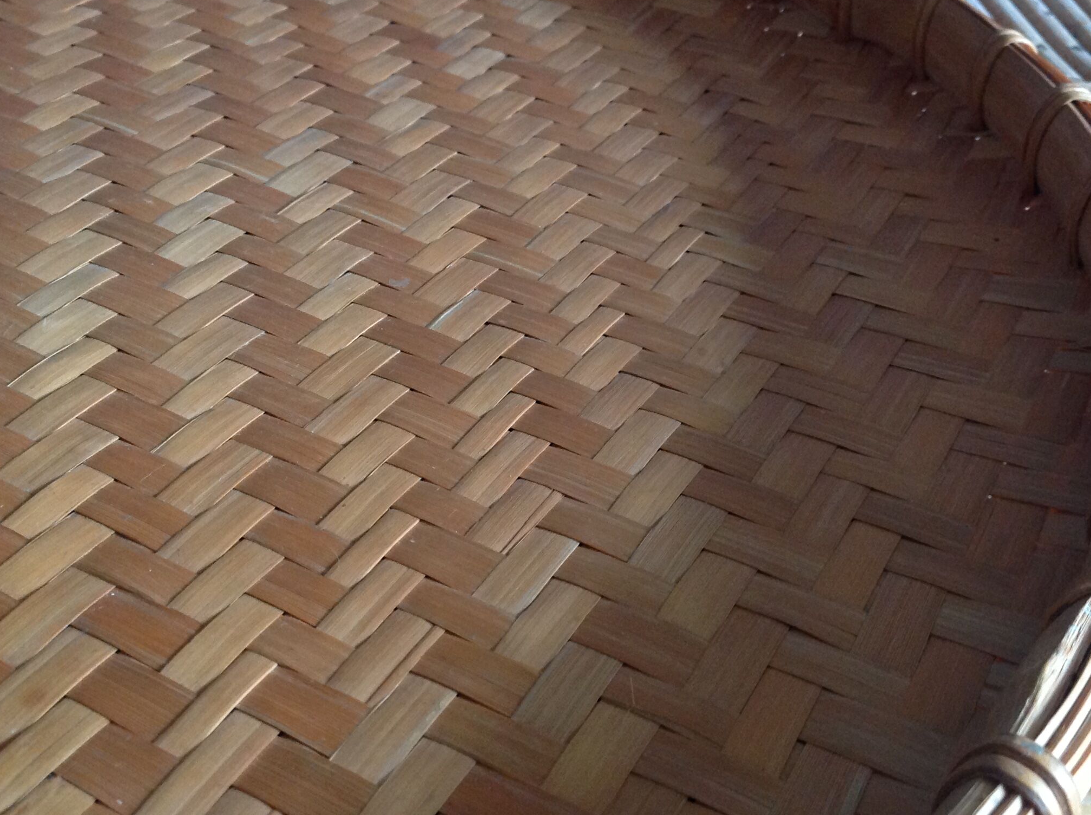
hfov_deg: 42.0
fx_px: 1416
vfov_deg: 32.1
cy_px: 421
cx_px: 620
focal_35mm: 45
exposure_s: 1/15
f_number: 2.4
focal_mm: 4.28
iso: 250
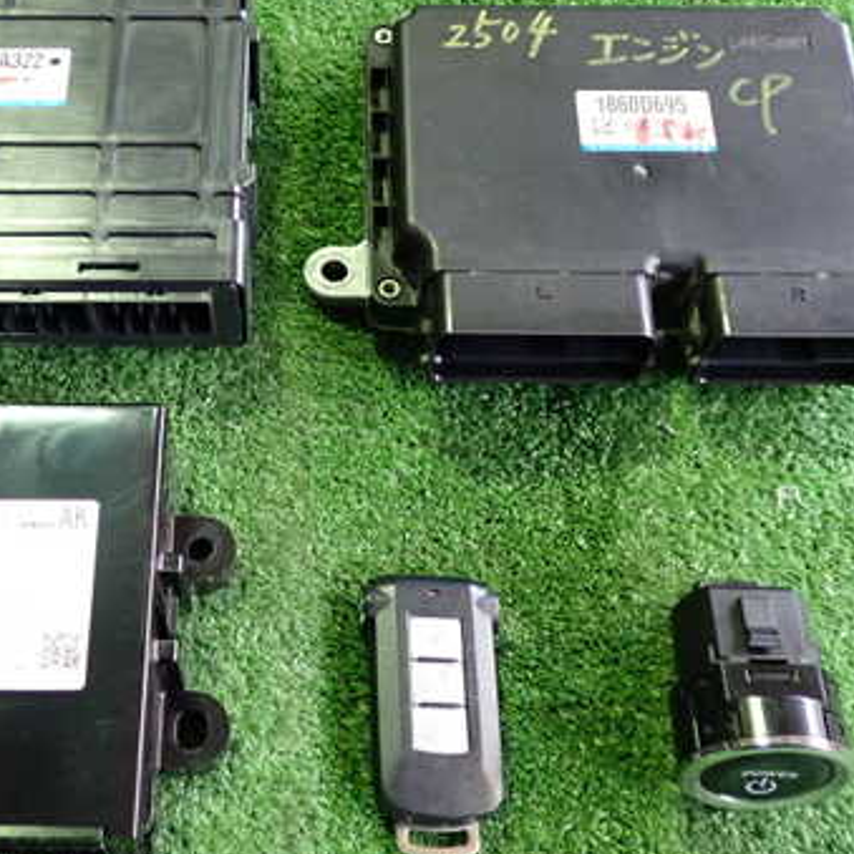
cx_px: 287
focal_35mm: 47
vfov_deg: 36.1
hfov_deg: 35.7
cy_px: 431
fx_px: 1312
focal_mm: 5.4
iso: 400
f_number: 2.3
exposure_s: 1/30
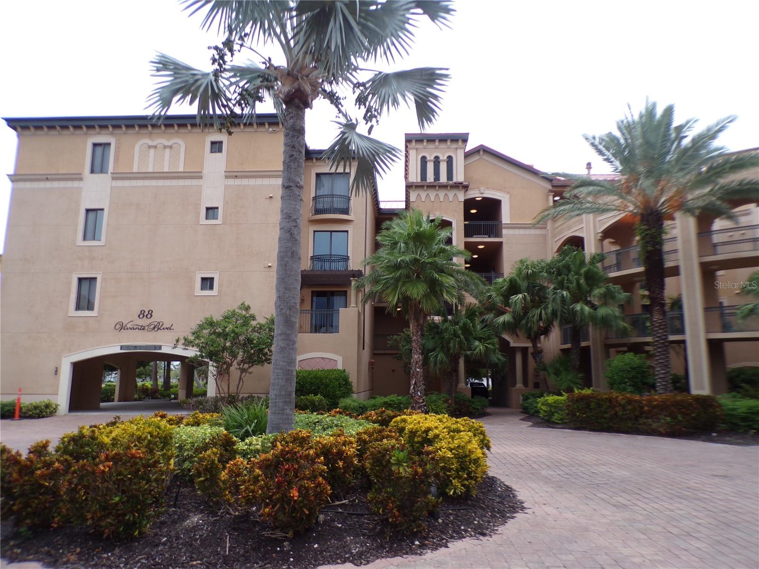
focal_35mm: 24
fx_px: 526
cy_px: 284
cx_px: 380
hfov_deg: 71.6
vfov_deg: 56.8
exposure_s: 1/640
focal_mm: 4.3
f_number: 3
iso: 80
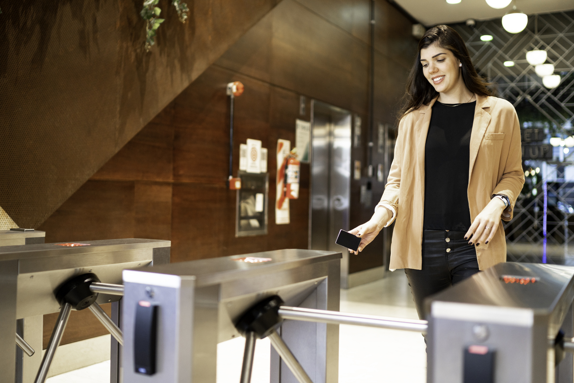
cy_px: 178
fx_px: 638
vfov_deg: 33.4
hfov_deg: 48.4
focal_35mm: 40
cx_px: 278
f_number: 1.4
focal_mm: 35
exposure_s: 1/320
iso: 250
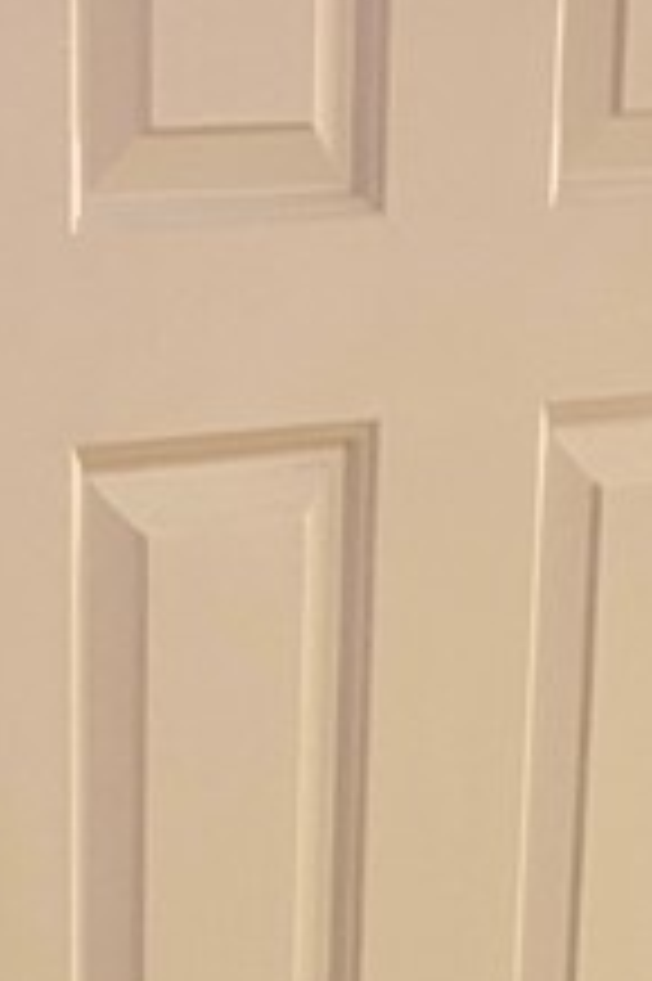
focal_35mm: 127
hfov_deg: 10.5
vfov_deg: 15.0
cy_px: 1476
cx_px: -229
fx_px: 3455
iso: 200
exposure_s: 1/60
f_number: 1.8
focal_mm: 4.25
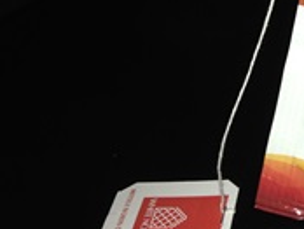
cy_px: 3
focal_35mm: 90
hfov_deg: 20.6
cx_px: 348
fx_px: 791
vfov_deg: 16.1
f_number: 2.4
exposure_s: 1/62
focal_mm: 4.28
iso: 64
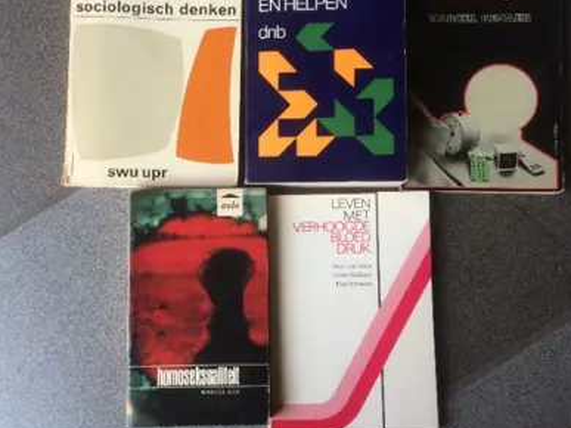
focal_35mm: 36
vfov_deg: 39.6
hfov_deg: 51.4
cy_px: 193
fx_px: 594
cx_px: 282
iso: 32
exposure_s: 1/157
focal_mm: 4.15
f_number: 2.2
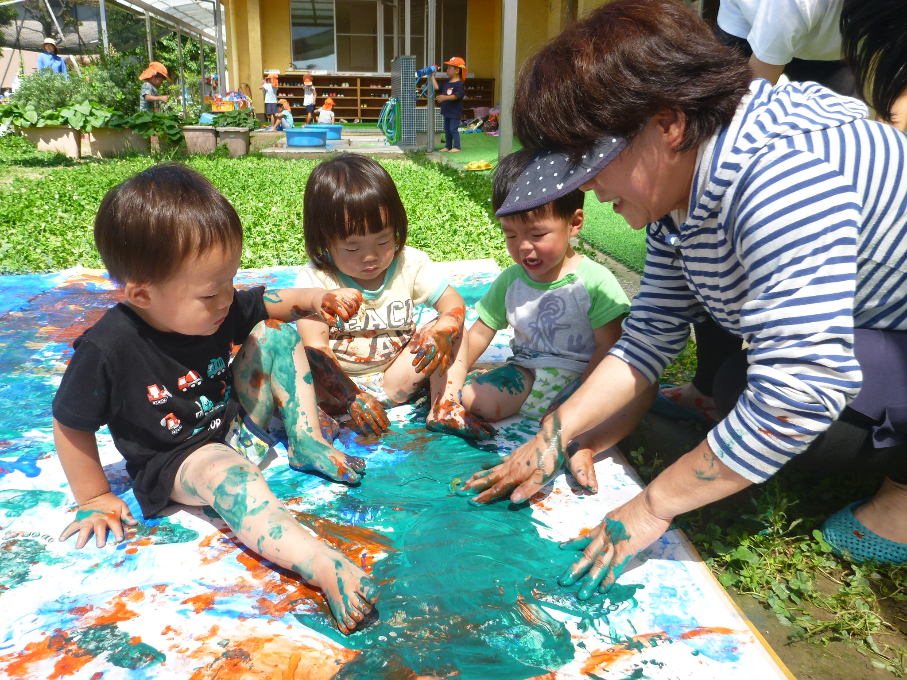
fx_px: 734
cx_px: 454
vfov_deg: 49.7
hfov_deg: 63.4
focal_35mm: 28
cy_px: 340
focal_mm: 4.9
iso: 100
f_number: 3.3
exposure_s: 1/250
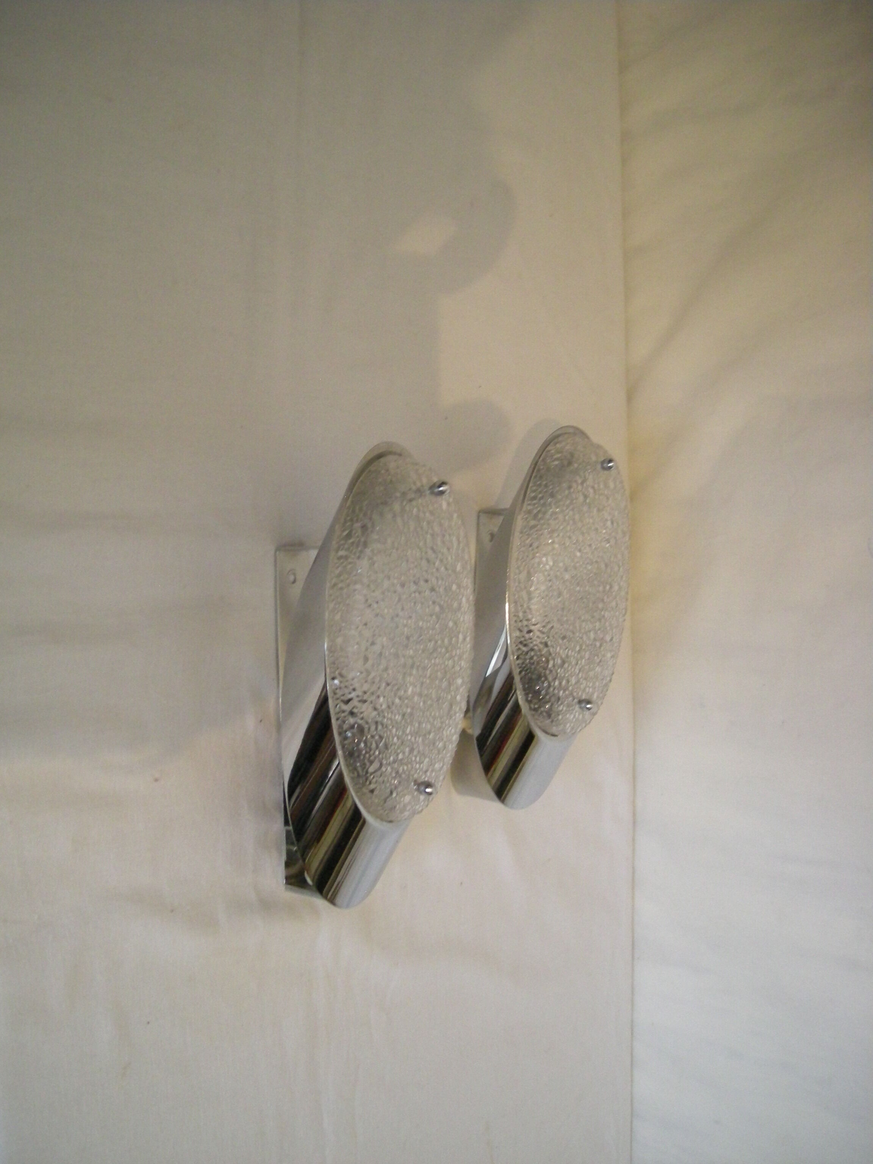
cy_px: 582
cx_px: 436
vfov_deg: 52.6
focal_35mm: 35
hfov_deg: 40.7
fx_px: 1177
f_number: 2.8
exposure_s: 1/30
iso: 400
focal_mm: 5.7
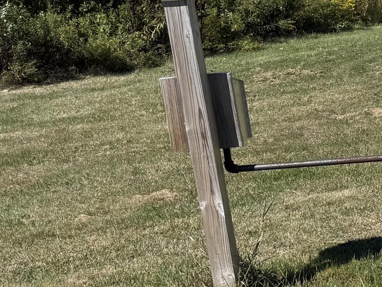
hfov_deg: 18.8
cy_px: 141
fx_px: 960
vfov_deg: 17.0
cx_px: 630
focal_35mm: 87
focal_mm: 6.76
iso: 80
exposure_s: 1/5319
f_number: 1.78
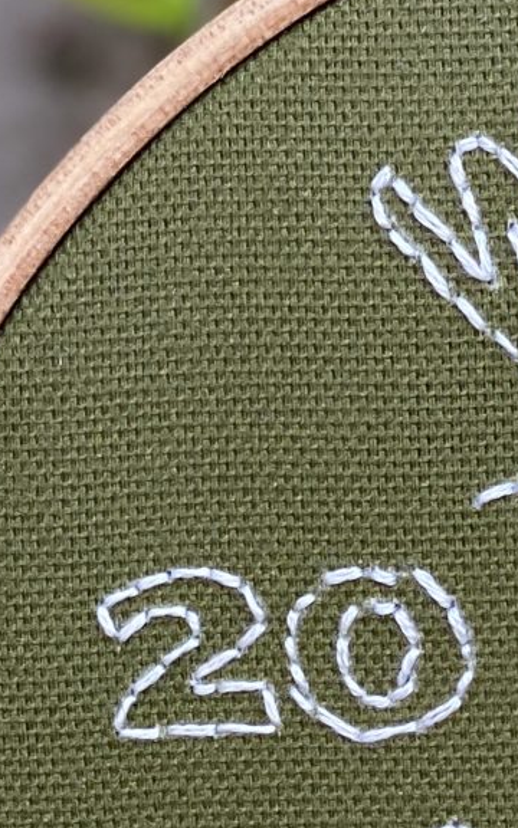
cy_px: 795
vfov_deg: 8.5
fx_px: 5534
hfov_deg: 5.3
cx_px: 925
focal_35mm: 245
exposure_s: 1/124
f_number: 2
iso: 20
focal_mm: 6
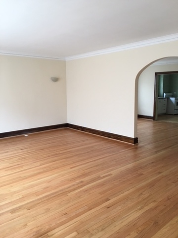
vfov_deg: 61.7
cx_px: 89
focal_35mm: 29
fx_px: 199
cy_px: 119
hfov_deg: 48.2
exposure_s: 1/30
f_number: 2.2
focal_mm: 4.15
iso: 80
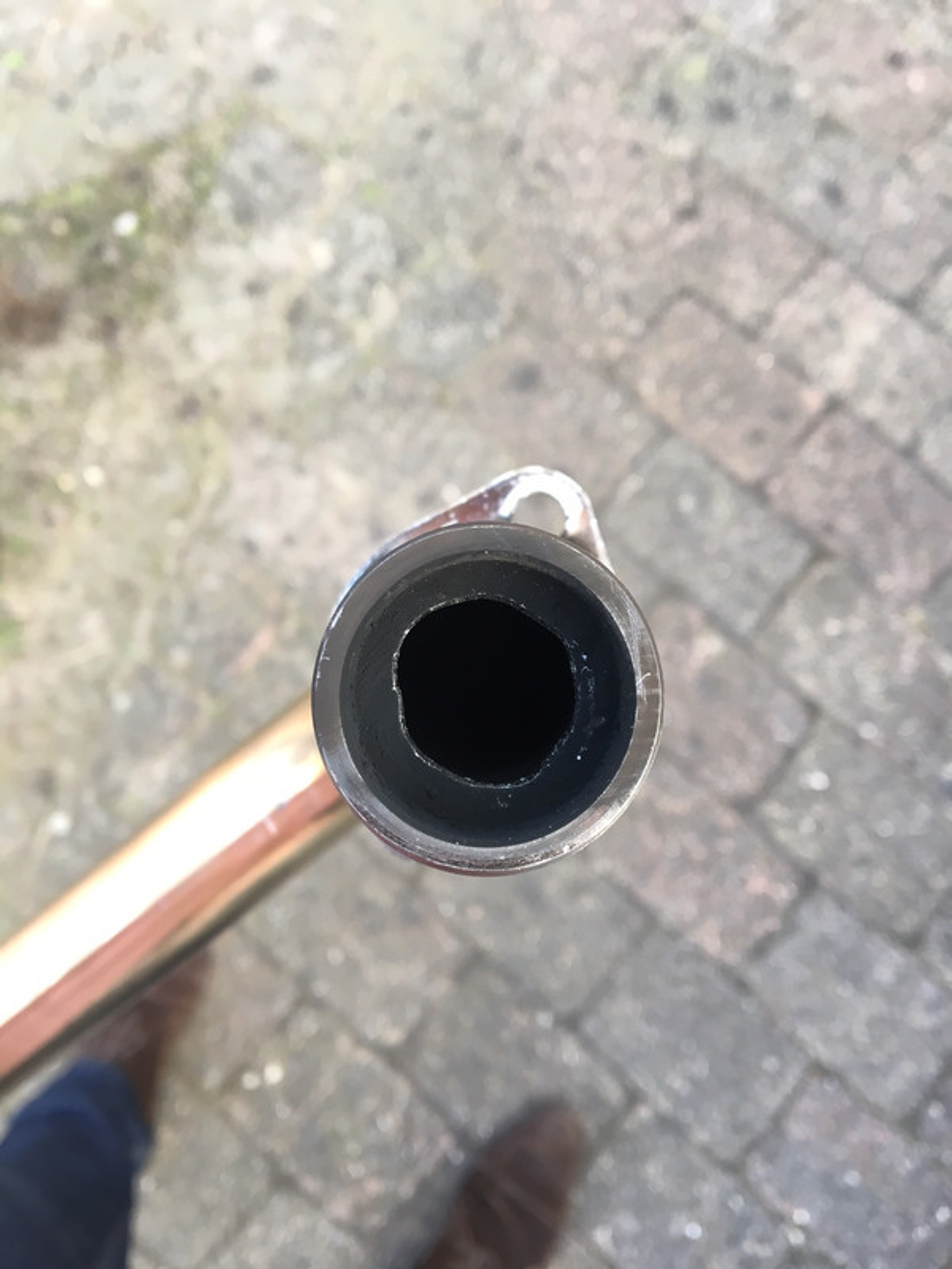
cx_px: 476
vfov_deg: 61.7
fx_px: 1063
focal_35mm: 29
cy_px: 634
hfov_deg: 48.2
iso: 32
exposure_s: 1/33
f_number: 2.2
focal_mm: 4.15
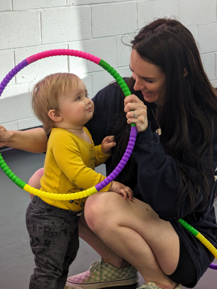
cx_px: 108
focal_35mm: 106
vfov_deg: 18.5
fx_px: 884
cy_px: 144
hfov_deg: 14.0
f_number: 3.5
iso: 157
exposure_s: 1/59.7
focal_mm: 19
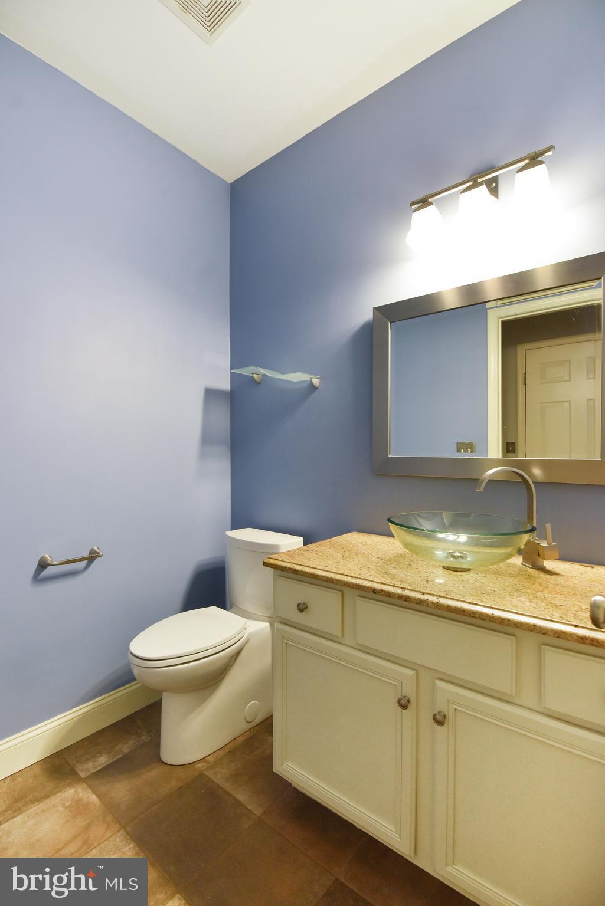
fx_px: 378
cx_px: 302
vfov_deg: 100.4
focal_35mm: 15
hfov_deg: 77.4
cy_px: 453
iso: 450
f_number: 4
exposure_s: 1/60
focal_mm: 15
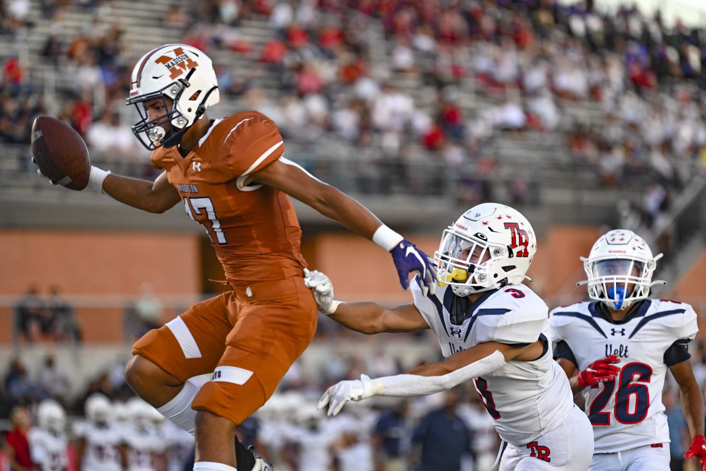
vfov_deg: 6.8
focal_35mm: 201
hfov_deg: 10.2
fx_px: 3942
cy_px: 235
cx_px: 355
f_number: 2.8
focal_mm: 200
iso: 1800
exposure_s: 1/1250
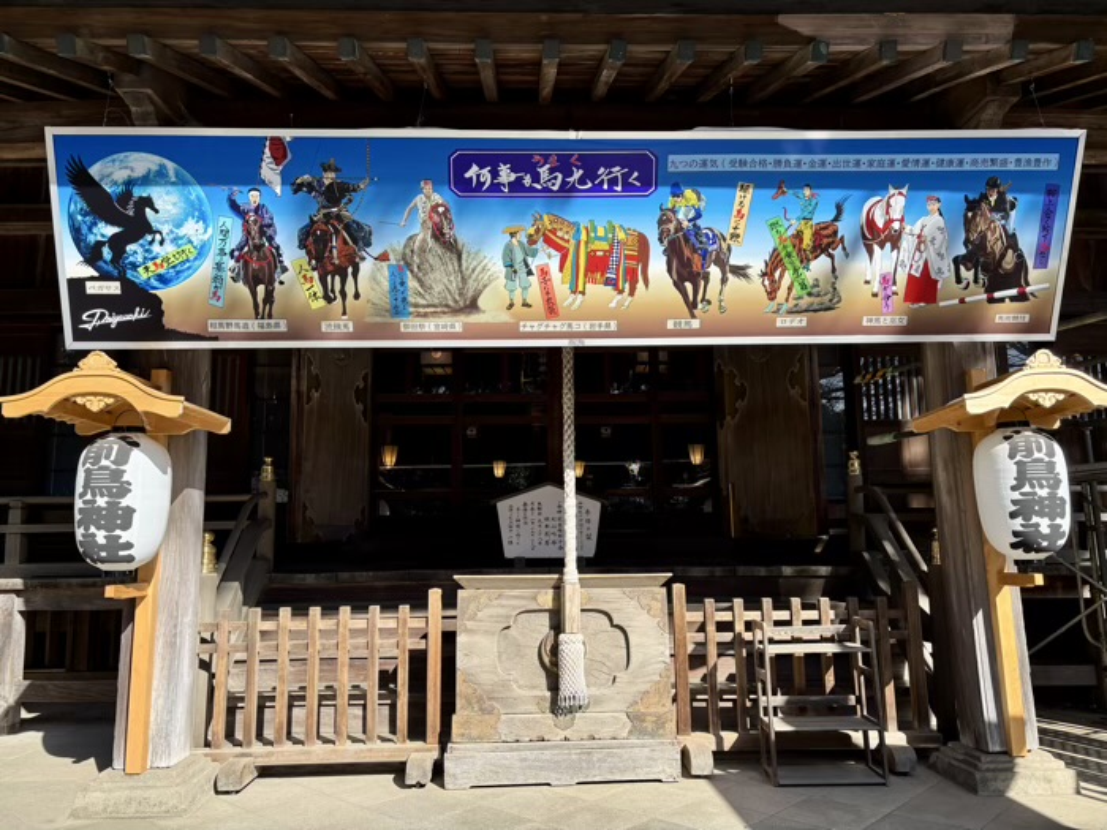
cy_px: 415
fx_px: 831
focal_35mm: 26
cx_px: 554
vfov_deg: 53.1
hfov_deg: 67.3
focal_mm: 5.96
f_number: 1.6
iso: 50
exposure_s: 1/1344
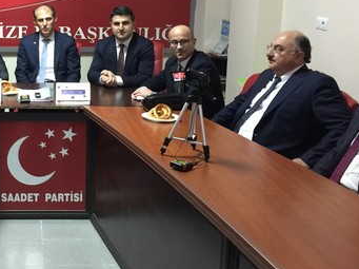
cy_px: 81
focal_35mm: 57
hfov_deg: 32.5
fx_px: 591
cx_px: 49
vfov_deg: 25.4
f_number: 2.2
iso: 125
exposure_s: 1/8
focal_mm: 4.15
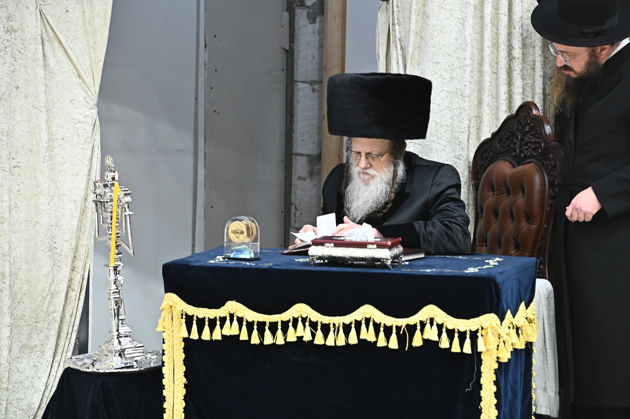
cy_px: 210
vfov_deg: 6.9
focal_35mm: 200
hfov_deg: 10.3
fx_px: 3498
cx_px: 315
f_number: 7.1
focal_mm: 200
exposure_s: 1/200
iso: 3200
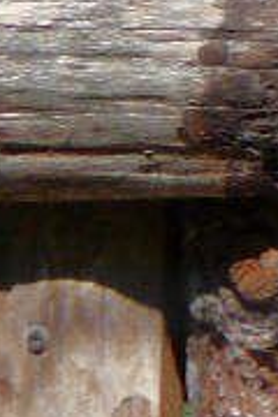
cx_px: 741
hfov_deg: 0.6
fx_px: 28805
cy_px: -459
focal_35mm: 2487
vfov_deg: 0.8
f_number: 5.6
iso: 100
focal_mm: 88.8
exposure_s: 1/250
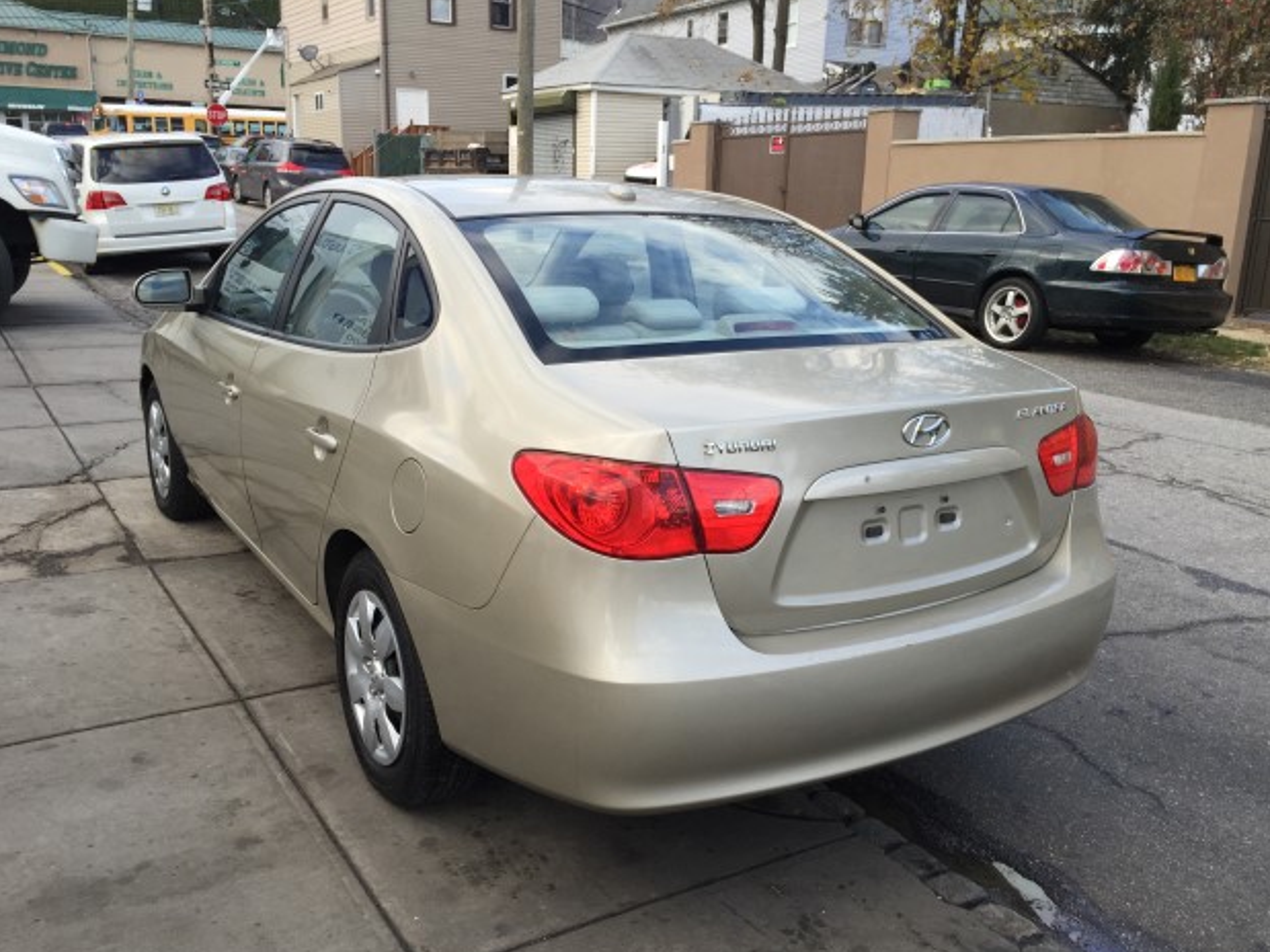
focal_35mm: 30
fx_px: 1100
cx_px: 622
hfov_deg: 60.0
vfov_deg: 46.8
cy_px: 486
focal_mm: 4.15
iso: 32
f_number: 2.2
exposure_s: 1/262
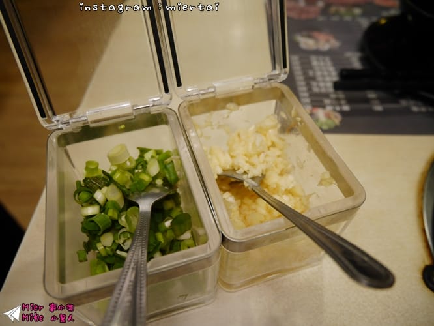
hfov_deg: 71.6
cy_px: 163
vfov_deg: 56.8
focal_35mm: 24
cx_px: 217
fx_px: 301
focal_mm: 12
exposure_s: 1/80
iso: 500
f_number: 3.5
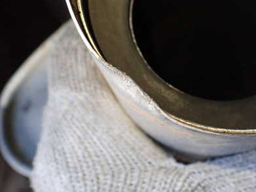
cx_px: 170
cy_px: 75
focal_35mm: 46
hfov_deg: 40.7
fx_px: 340
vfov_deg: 31.4
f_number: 2.3
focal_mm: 5.4
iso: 640
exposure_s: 1/125
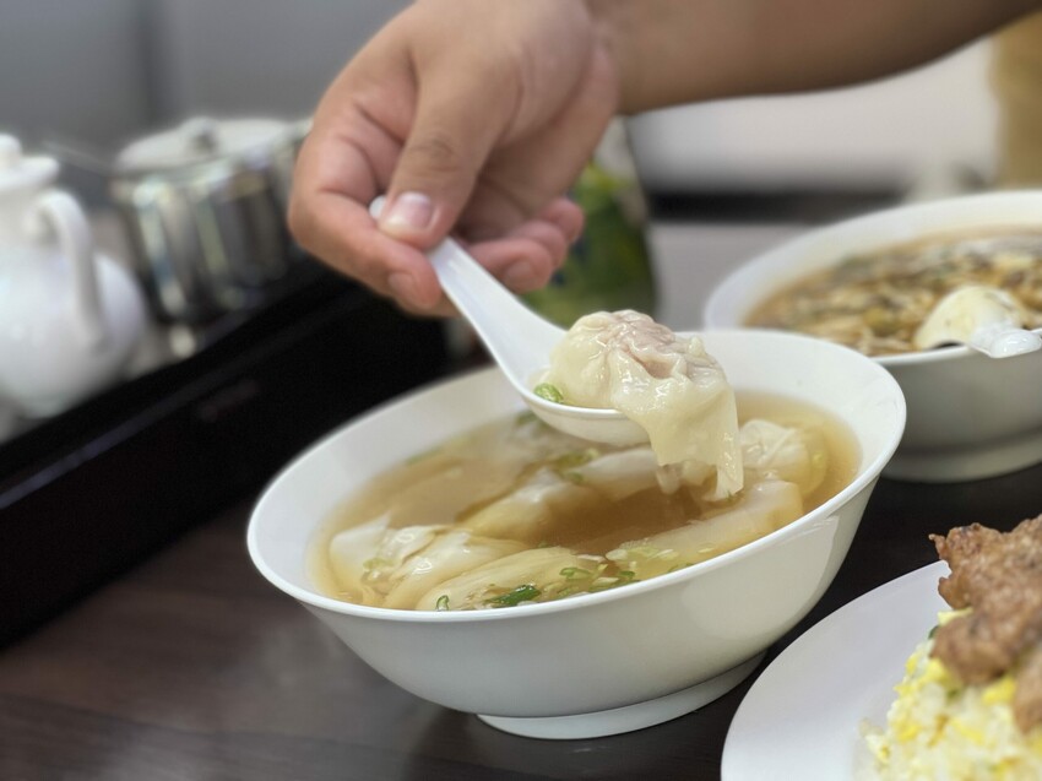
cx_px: 521
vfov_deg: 19.1
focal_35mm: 77
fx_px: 2317
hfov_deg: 25.3
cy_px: 390
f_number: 2.8
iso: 125
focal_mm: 9
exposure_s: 1/60
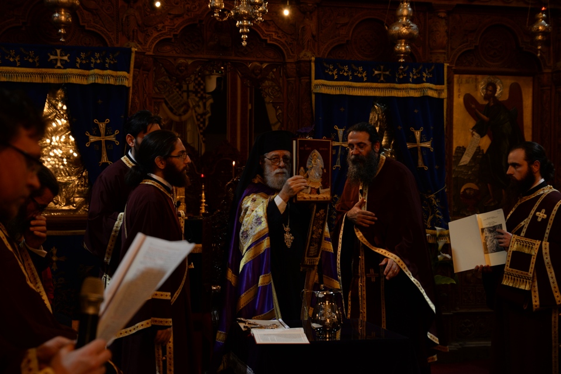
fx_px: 935
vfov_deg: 22.6
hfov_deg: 33.4
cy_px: 187
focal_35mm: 60
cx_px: 280
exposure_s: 1/60
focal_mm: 60
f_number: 5.6
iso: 640
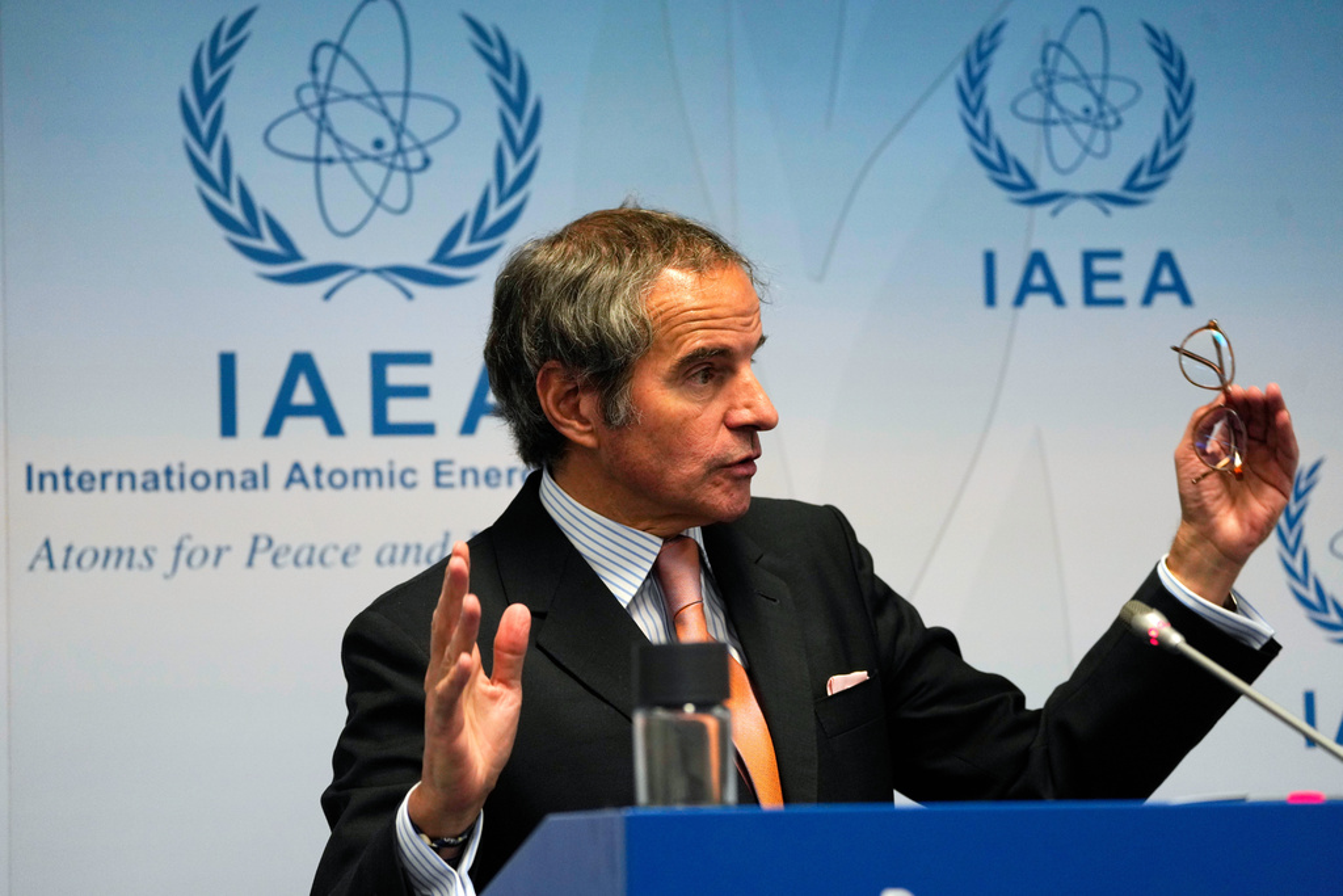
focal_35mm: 112
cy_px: 448
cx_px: 672
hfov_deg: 18.3
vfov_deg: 12.2
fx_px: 4179
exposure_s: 1/160
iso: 1600
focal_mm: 112
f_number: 4.5
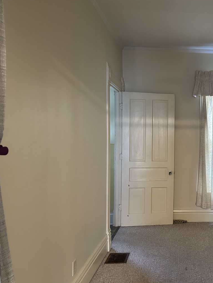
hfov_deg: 38.6
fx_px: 279
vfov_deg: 54.0
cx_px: 196
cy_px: 142
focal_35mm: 34
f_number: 1.78
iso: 500
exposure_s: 1/60
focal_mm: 6.86
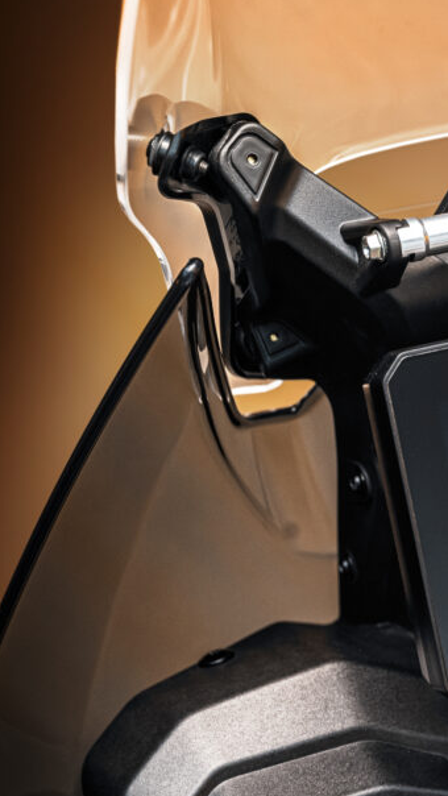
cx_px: 605
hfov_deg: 11.3
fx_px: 2195
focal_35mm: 104
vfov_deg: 20.5
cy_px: 433
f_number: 6.3
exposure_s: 1/60
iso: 1000
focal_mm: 60
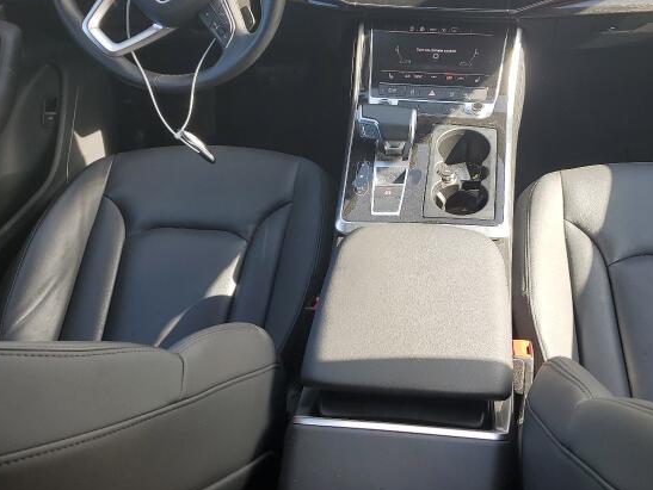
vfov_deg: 37.3
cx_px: 408
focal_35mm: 38
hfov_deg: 48.5
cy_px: 157
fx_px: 717
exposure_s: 1/238
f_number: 1.5
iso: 50
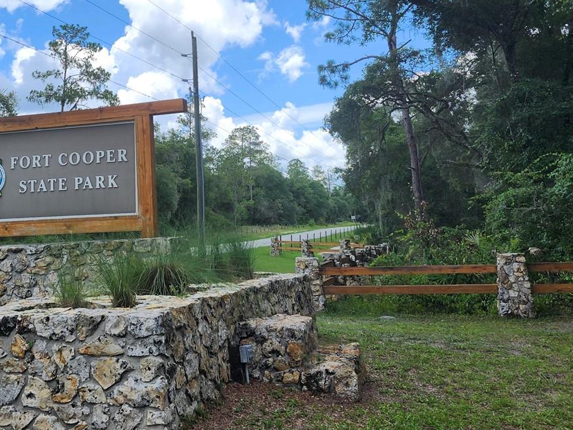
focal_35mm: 43
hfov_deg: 42.8
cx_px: 163
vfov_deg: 33.2
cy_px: 128
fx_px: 712
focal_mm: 5.54
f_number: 1.8
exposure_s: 1/1369
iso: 25
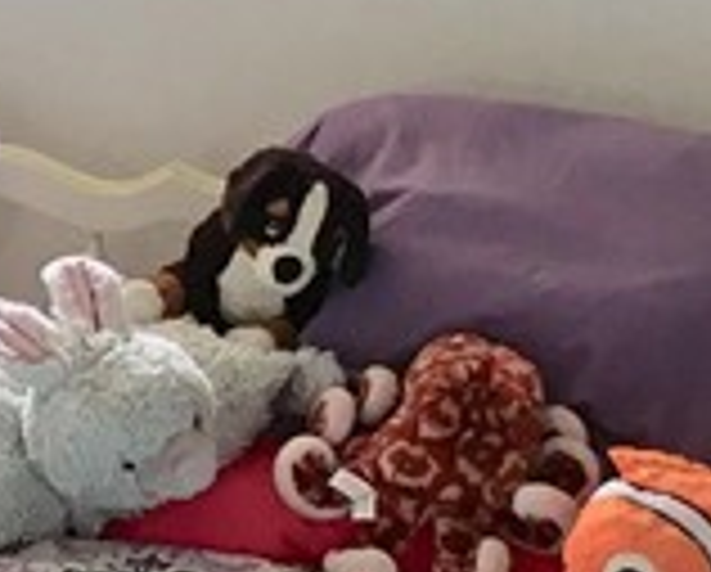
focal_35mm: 183
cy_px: 221
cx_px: -288
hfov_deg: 10.2
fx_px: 3858
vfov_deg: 8.5
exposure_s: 1/30
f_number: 2.2
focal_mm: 4.15
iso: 25
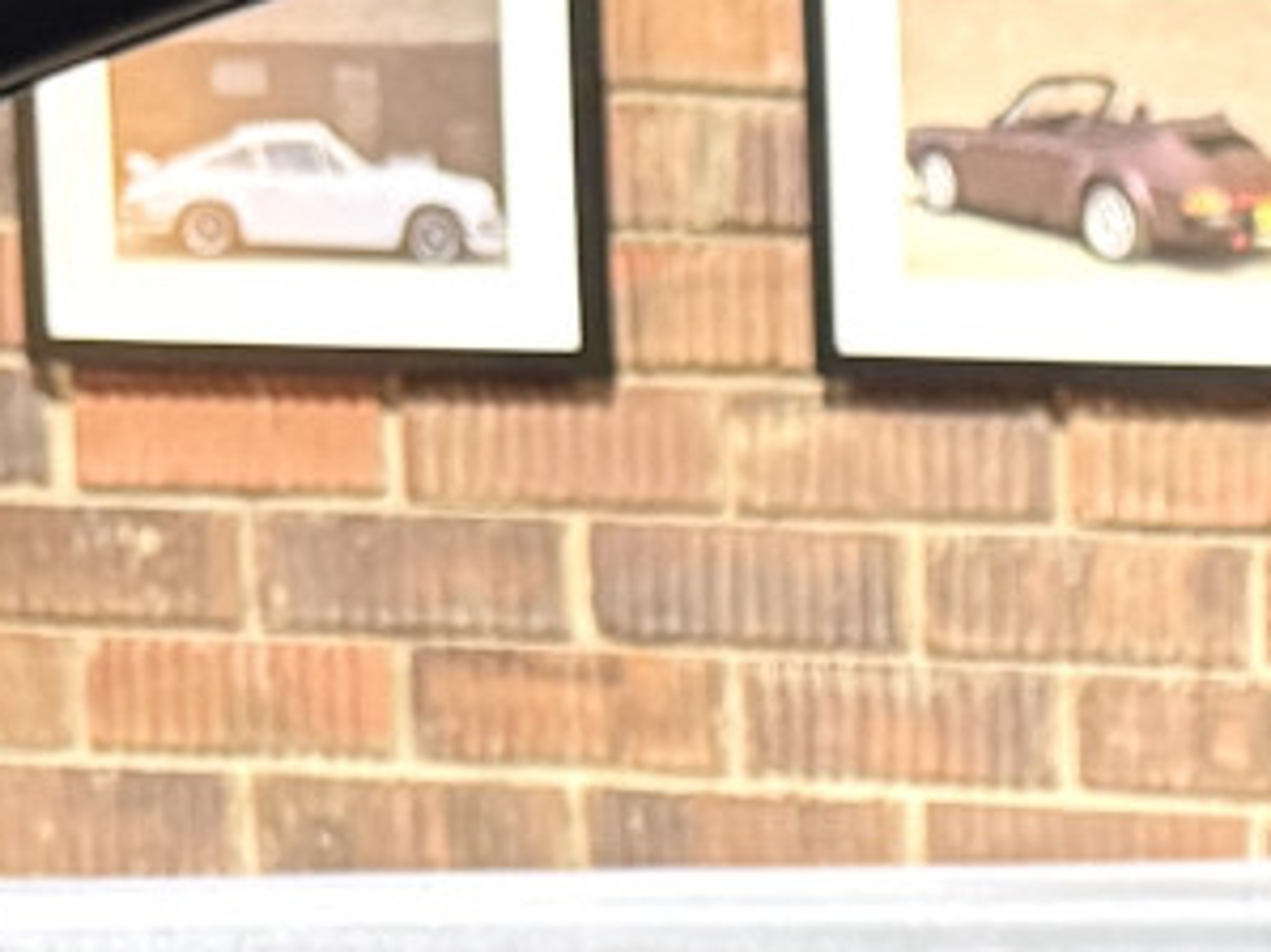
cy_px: 2431
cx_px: 2083
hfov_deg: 12.1
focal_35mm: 154
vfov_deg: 8.6
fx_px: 5652
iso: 800
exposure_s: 1/25
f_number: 1.78
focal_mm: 6.76
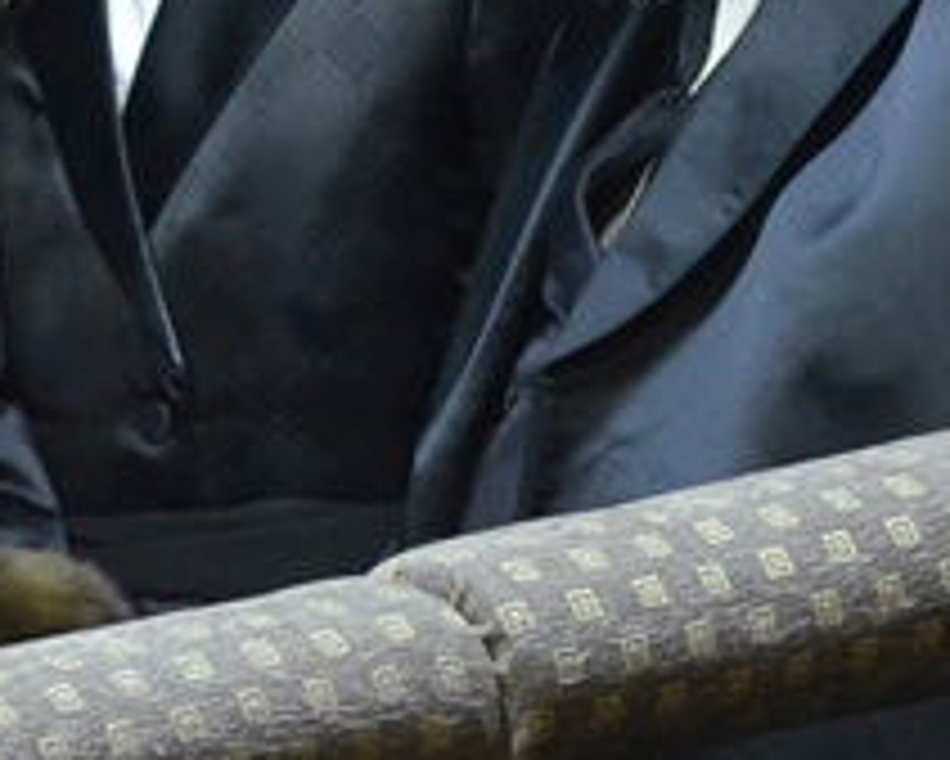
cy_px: -126
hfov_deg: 2.0
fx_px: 27729
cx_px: 374
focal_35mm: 986
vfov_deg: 1.6
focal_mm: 185
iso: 3200
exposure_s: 1/160
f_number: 5
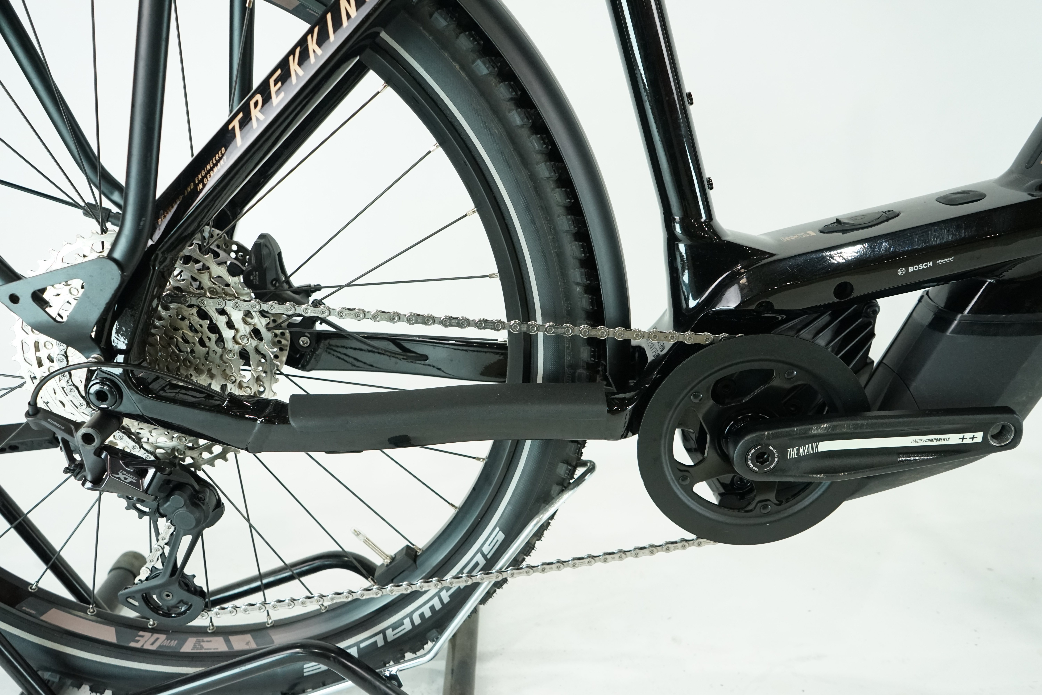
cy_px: 348
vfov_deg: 46.4
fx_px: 810
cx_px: 521
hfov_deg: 65.5
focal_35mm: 28
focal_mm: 28
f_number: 5.6
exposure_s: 1/200
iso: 2500
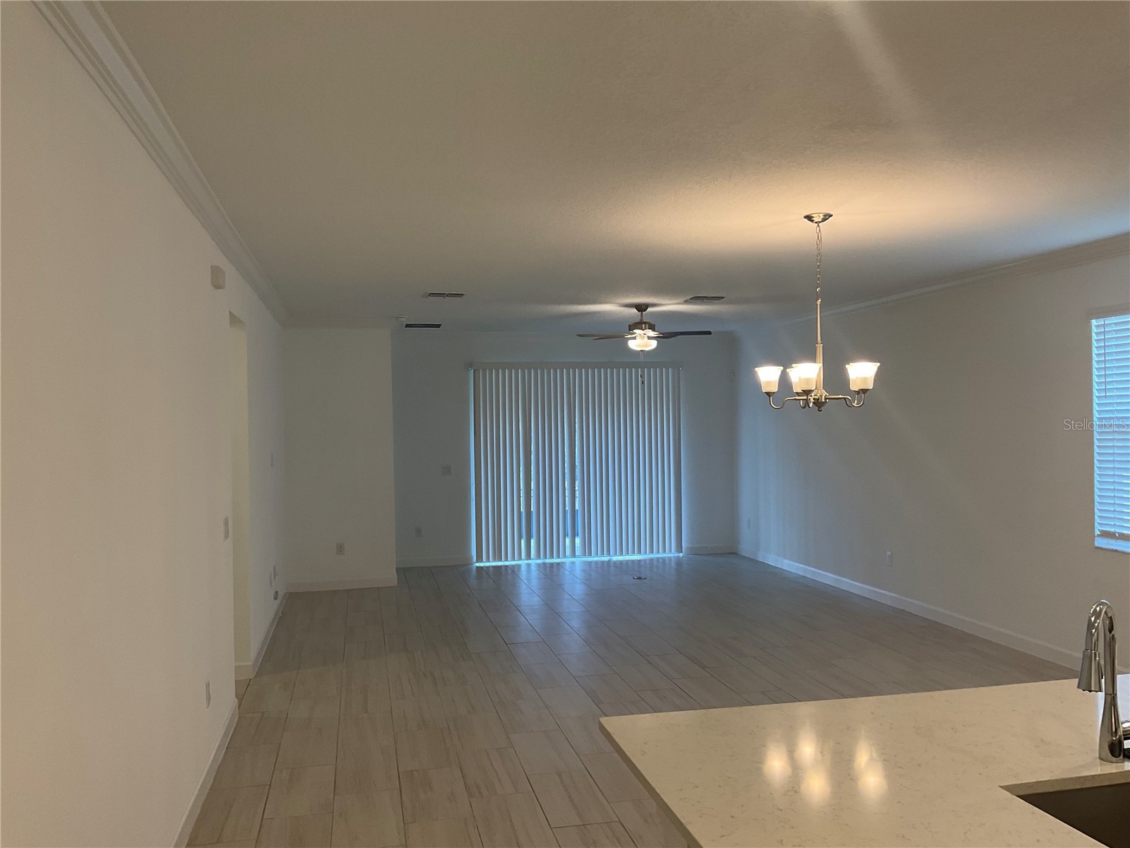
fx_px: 947
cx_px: 565
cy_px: 424
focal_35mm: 29
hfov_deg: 61.7
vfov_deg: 48.2
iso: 40
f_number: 1.8
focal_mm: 3
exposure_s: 1/60
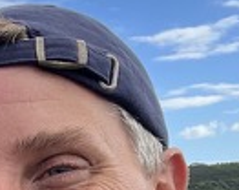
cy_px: 281
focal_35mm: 110
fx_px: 776
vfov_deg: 13.2
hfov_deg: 15.2
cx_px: -186
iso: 32
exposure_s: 1/320
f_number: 2.2
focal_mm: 2.71
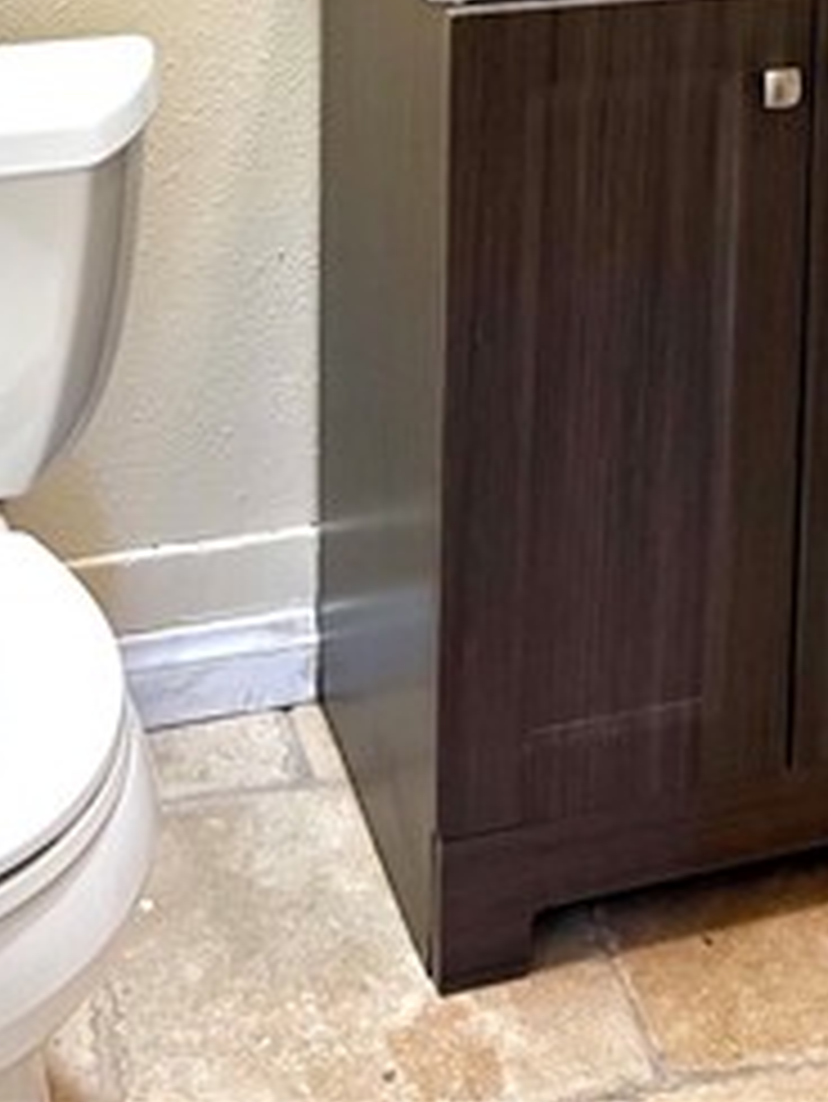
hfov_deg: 21.6
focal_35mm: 68
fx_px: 2167
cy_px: -333
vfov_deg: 24.8
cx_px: 522
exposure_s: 1/60
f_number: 1.5
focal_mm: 5.7
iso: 80
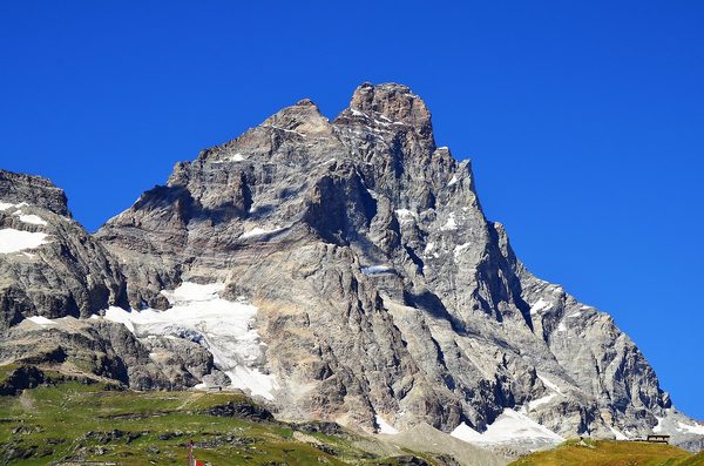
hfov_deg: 24.2
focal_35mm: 84
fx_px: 1639
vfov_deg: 16.2
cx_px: 352
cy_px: 233
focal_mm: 56
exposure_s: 1/400
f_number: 11
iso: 200
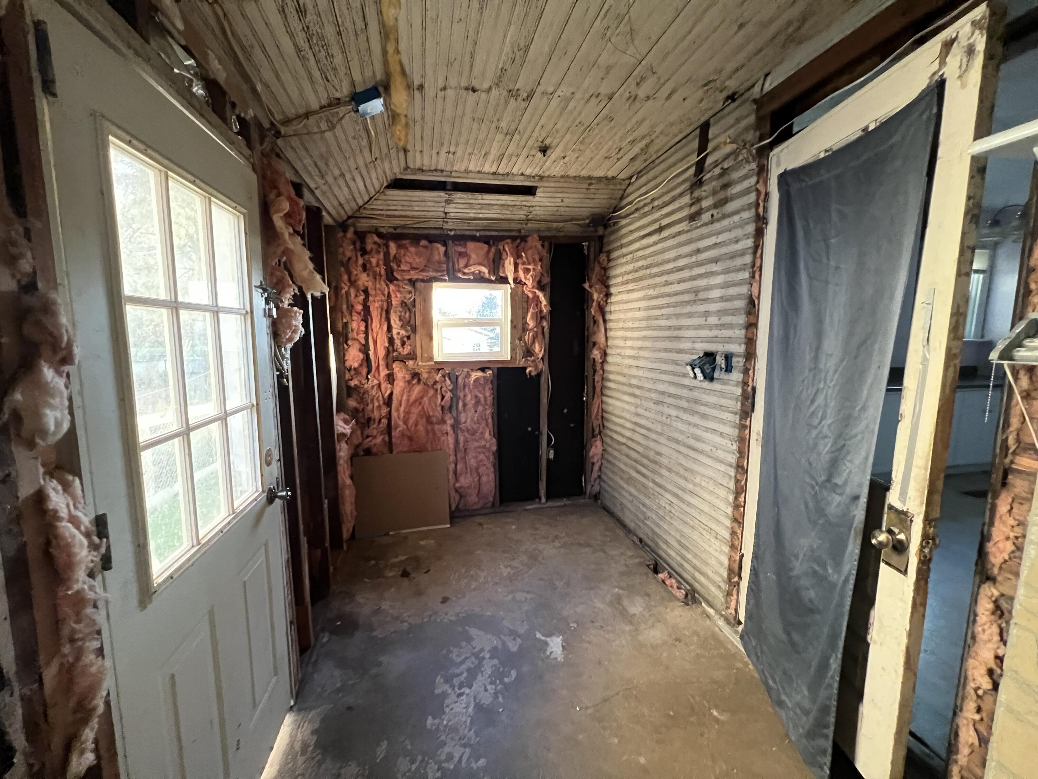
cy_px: 390
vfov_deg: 89.9
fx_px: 390
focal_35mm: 13
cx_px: 519
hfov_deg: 106.2
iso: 1000
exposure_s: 1/60
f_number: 1.8
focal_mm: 1.57
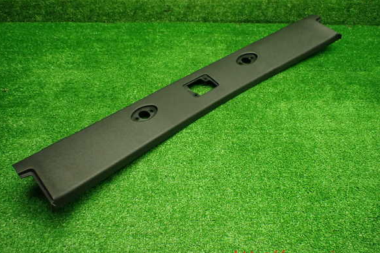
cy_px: 119
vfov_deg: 41.1
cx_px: 186
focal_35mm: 32
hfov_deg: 58.7
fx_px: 338
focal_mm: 5.4
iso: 640
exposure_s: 1/125
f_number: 2.3
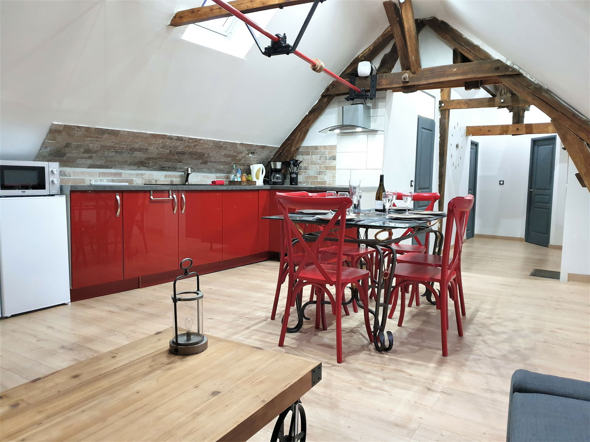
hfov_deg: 67.3
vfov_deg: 53.1
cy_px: 221
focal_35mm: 26
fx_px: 443
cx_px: 295
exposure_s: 1/50
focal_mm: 4.3
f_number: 1.5
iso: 400
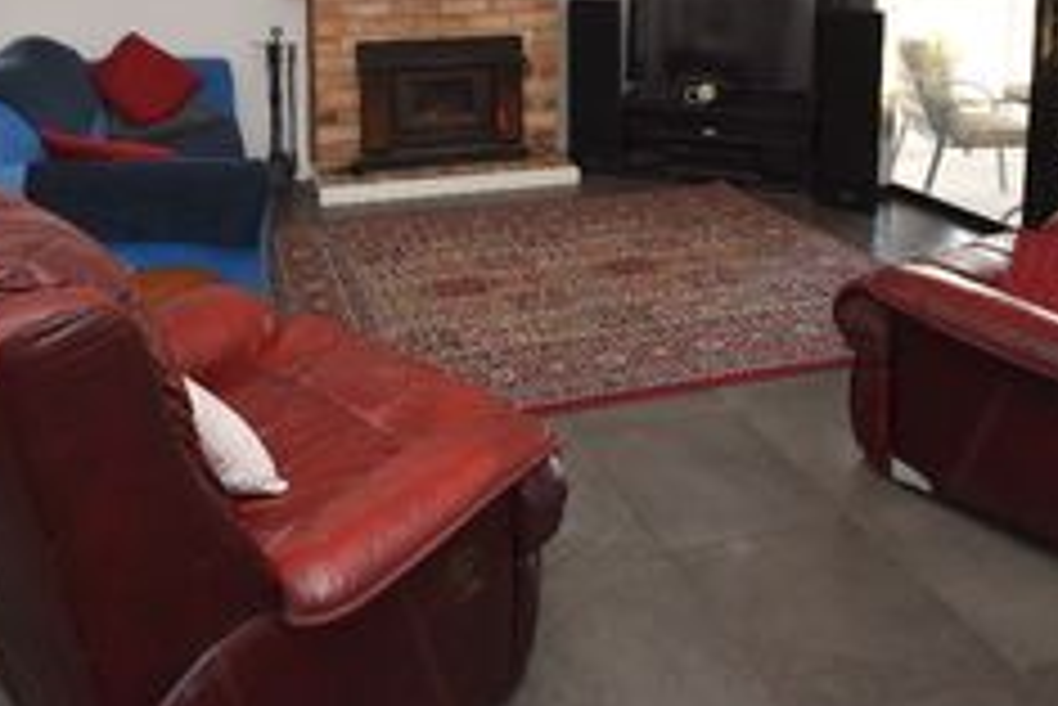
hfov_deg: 61.8
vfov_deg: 39.0
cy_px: 11
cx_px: 486
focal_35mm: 30
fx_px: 882
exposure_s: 1/125
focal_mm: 10
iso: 720
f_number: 5.6
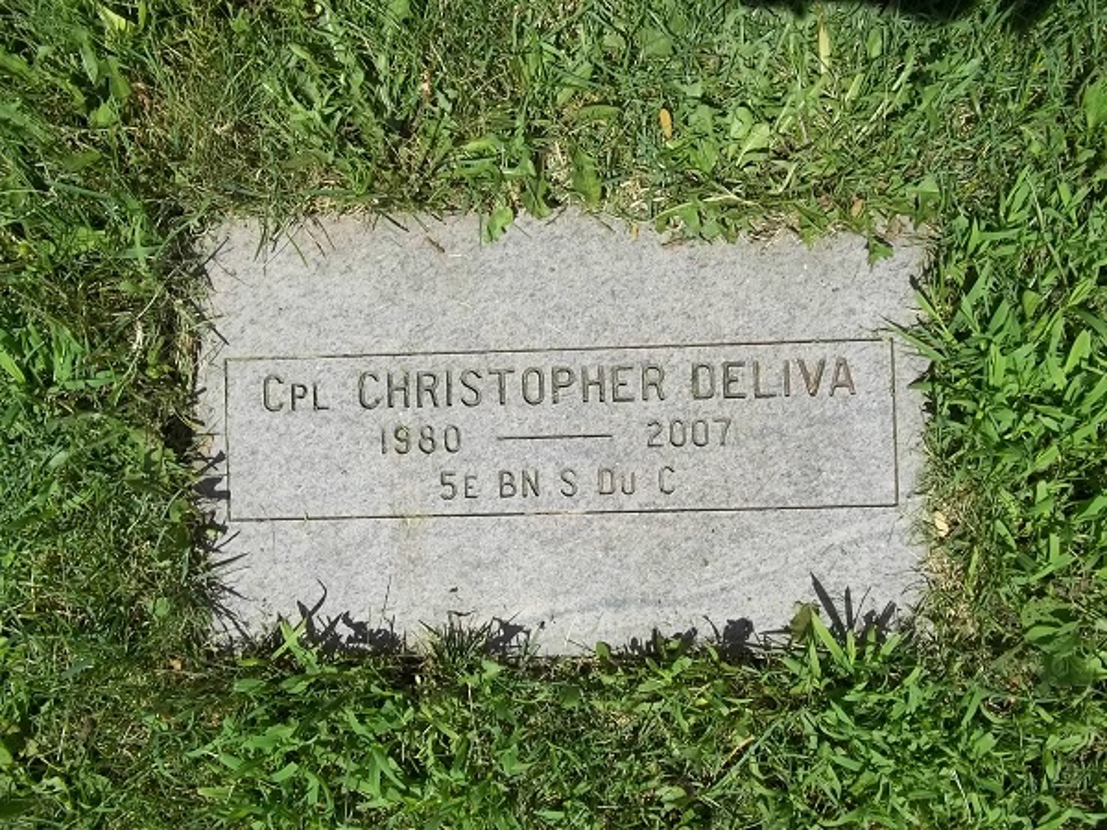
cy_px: 415
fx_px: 1023
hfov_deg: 56.8
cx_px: 554
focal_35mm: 32
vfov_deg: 44.2
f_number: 8.8
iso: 64
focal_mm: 5.7
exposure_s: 1/160
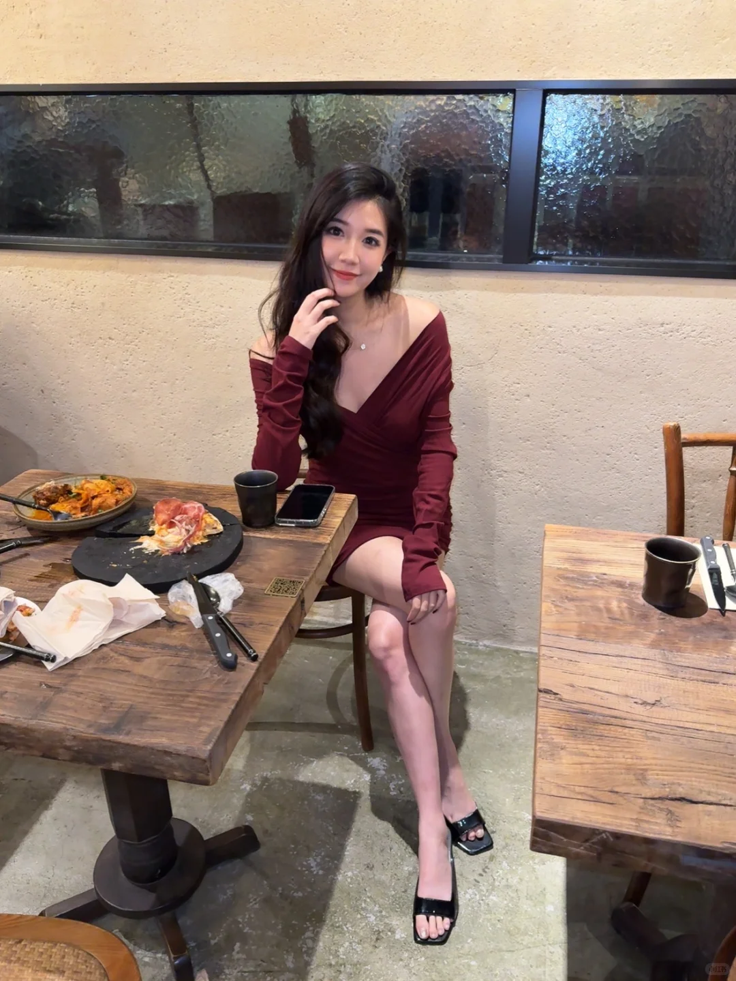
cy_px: 490
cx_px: 368
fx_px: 680
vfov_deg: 71.6
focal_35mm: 24
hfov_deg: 56.8
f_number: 1.78
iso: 1000
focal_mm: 6.76
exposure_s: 1/33
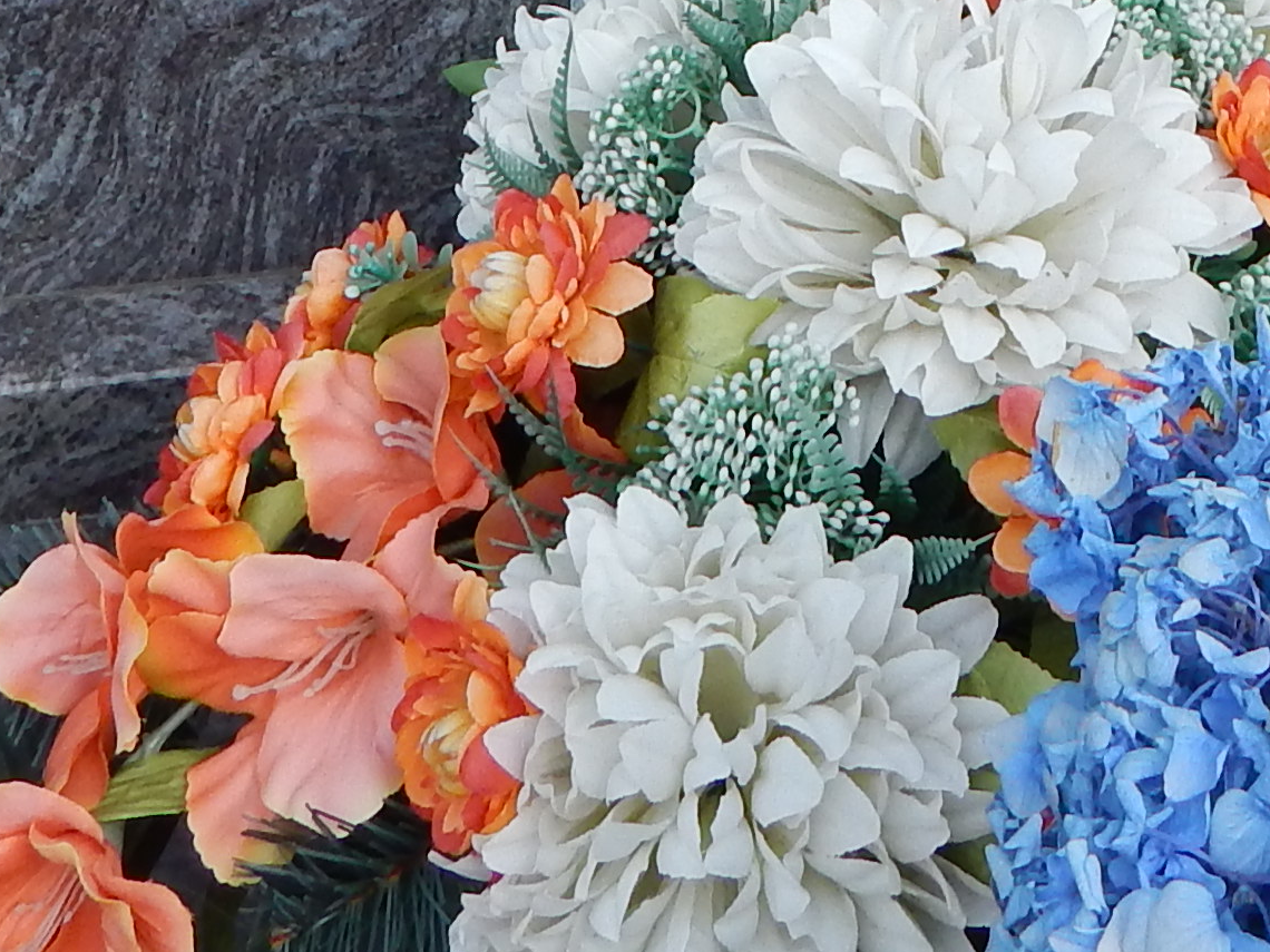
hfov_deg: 21.1
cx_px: 772
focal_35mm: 93
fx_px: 3412
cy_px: -858
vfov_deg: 13.8
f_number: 3
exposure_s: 1/1250
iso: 125
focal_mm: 4
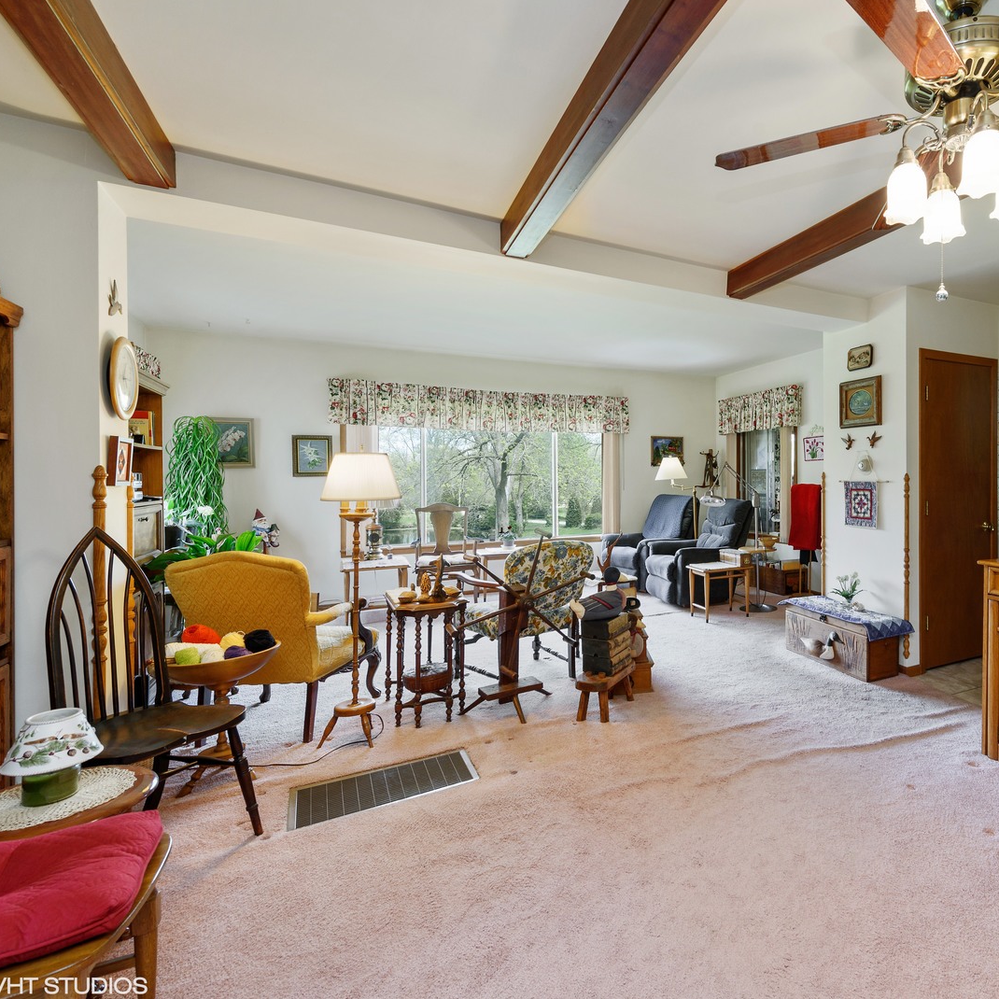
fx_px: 588
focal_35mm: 18
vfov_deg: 80.7
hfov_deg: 76.4
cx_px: 714
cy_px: 497
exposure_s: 1/4
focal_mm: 14
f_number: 8
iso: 200
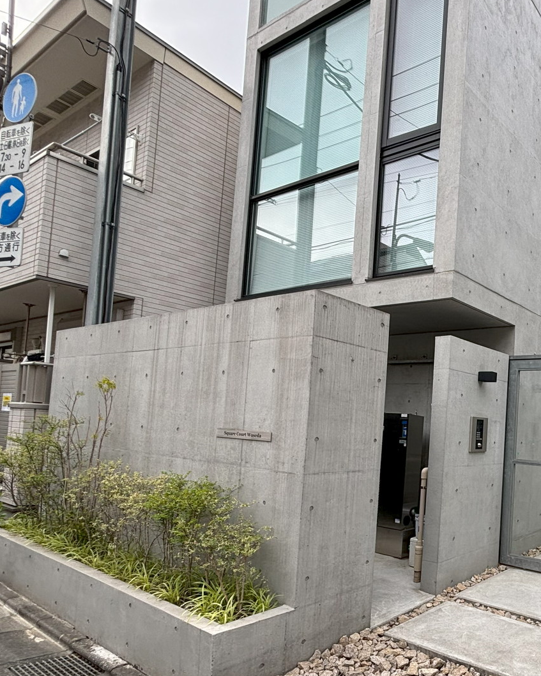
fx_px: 460
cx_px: 499
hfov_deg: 52.5
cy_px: 412
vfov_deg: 71.7
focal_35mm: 23
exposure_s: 1/170
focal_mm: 1.54
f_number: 2.4
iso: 25
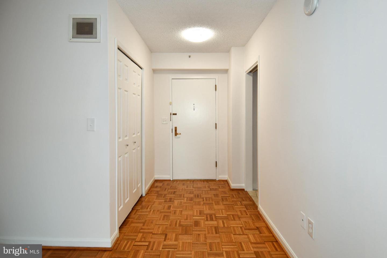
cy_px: 129
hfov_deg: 90.0
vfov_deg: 67.4
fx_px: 193
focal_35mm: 18
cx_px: 194
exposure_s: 1/60
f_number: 4
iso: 280
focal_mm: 12
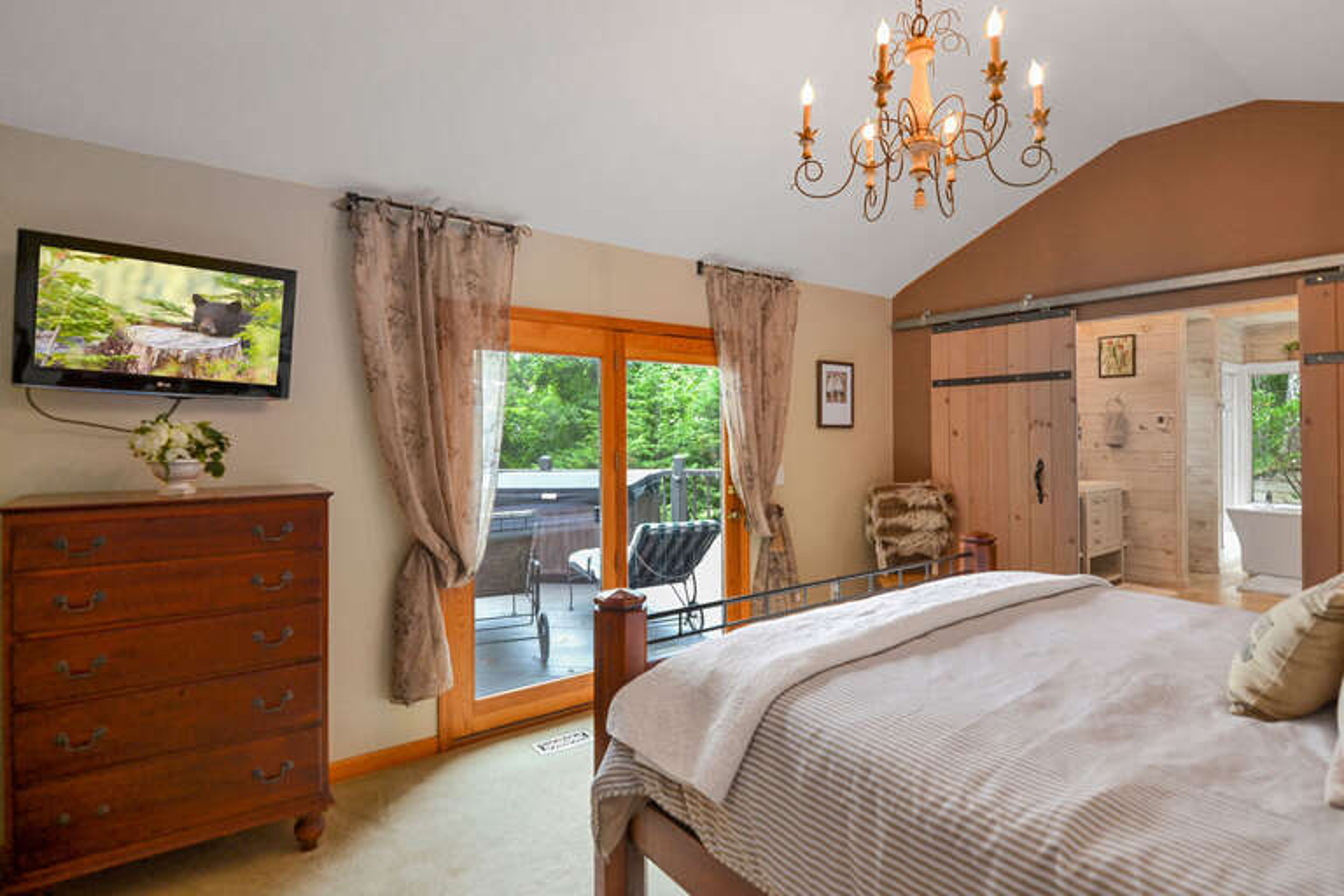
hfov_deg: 95.0
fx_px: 616
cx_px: 672
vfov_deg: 72.1
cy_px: 448
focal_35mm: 16
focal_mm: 11
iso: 400
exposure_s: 1/80
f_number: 4.5
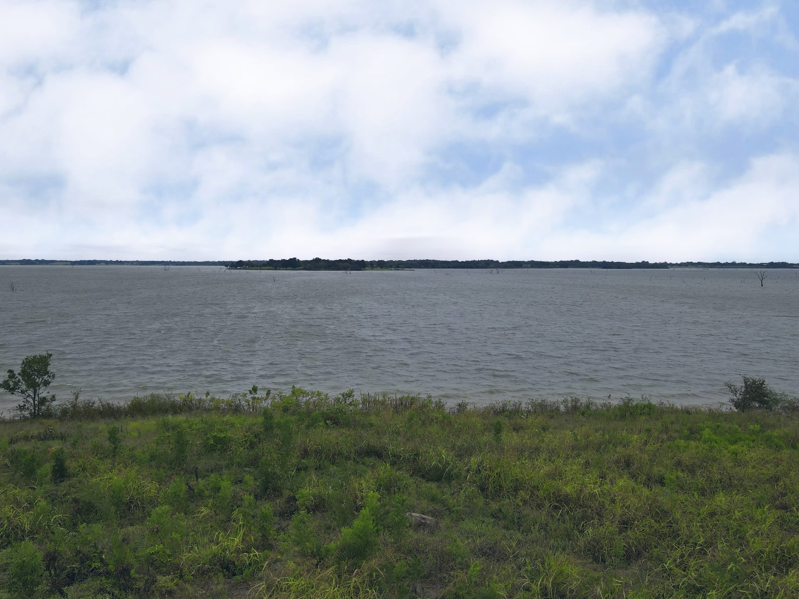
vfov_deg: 53.1
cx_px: 393
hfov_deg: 67.3
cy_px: 290
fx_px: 600
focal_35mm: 26
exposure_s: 1/640
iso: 100
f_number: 2.8
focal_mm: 4.5
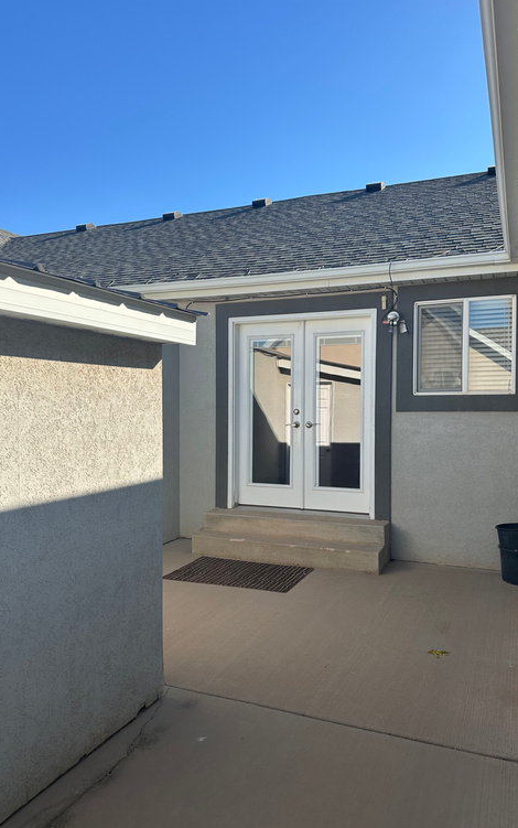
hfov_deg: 47.6
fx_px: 587
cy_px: 417
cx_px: 278
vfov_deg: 70.4
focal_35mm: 26
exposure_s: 1/2469
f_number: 1.78
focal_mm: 6.86
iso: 80
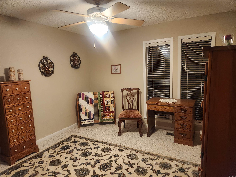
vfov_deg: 58.9
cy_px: 88
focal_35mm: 23
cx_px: 118
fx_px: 157
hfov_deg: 73.9
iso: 1000
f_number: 1.8
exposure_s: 1/120
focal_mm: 5.4
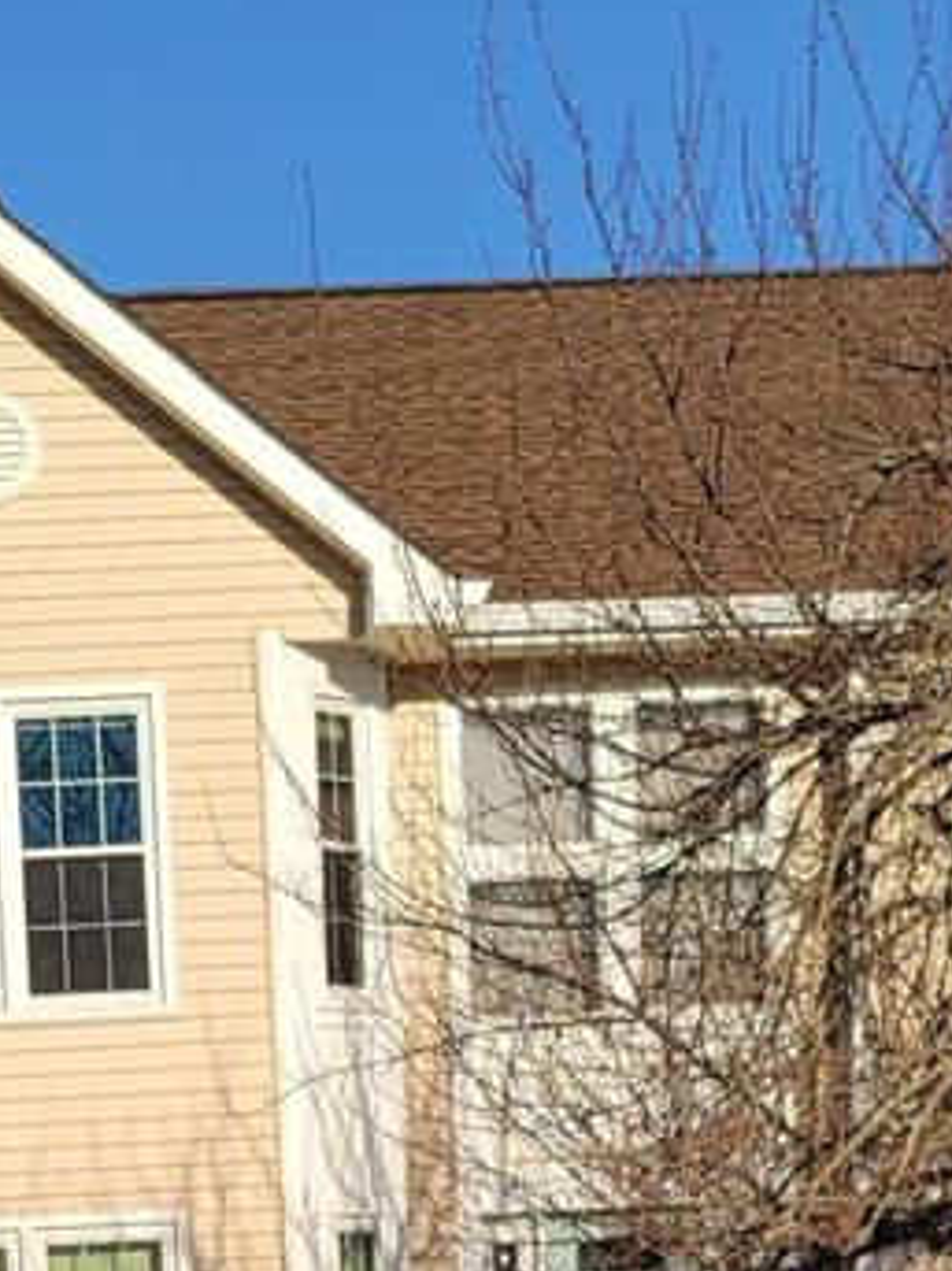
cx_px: 107
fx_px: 4109
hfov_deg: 13.1
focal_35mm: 112
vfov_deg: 15.5
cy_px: 2175
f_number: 1.8
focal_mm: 7
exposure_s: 1/1105
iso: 20
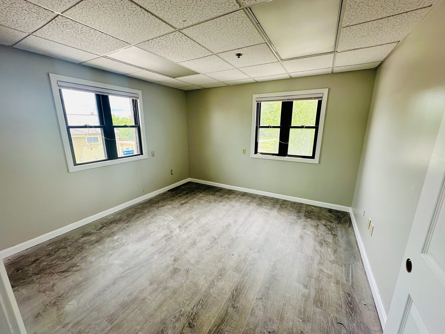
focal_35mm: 14
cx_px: 222
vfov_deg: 85.7
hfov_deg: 102.1
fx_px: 180
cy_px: 167
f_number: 2.2
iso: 40
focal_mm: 2.22
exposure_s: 1/99
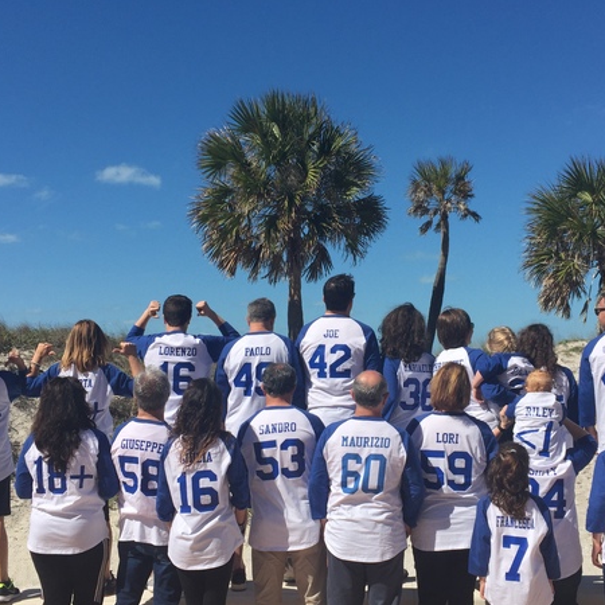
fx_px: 811
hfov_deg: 40.9
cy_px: 339
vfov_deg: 40.9
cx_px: 336
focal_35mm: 41
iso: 32
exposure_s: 1/3968
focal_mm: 4.15
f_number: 2.2
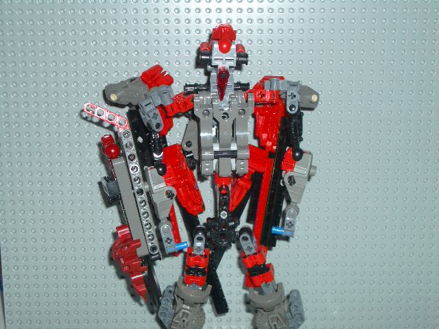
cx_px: 220
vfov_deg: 23.7
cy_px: 164
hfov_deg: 31.2
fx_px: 786
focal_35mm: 62
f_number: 3.5
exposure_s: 1/60
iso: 100
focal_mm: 10.2
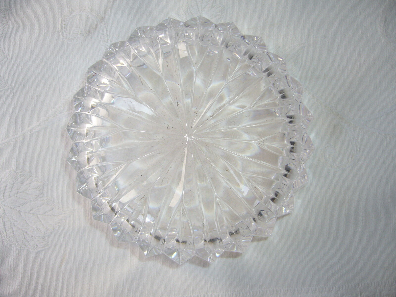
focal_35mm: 35
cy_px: 148
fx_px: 400
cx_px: 198
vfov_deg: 40.7
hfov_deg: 52.6
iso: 80
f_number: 2.8
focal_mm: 5.8
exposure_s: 1/250
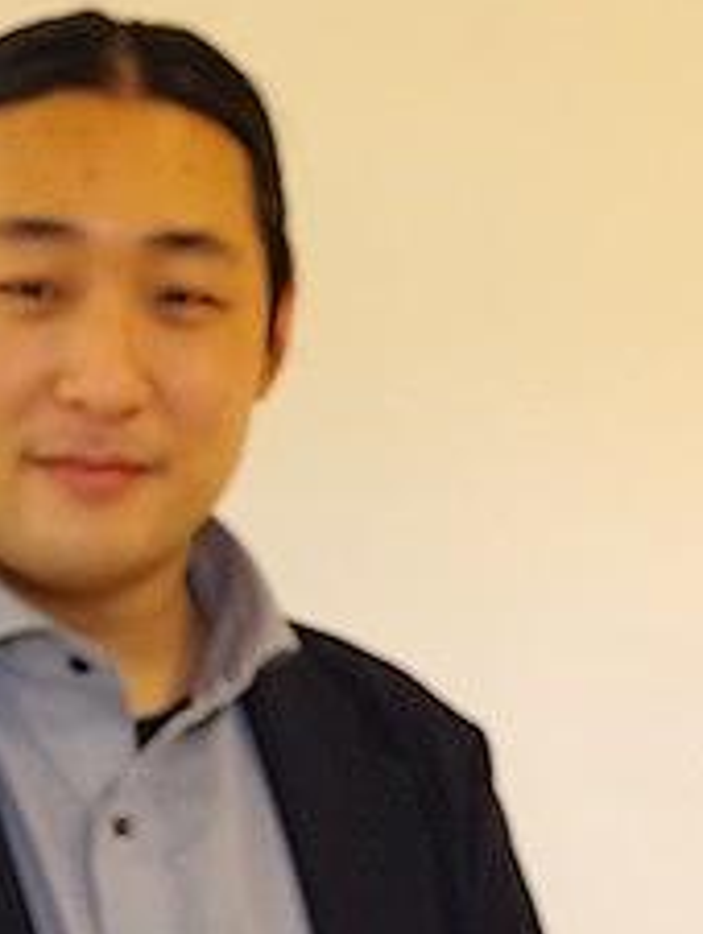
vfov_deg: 32.7
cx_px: 54
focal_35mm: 59
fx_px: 1595
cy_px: 500
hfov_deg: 24.1
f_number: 6.3
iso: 3200
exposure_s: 1/50
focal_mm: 21
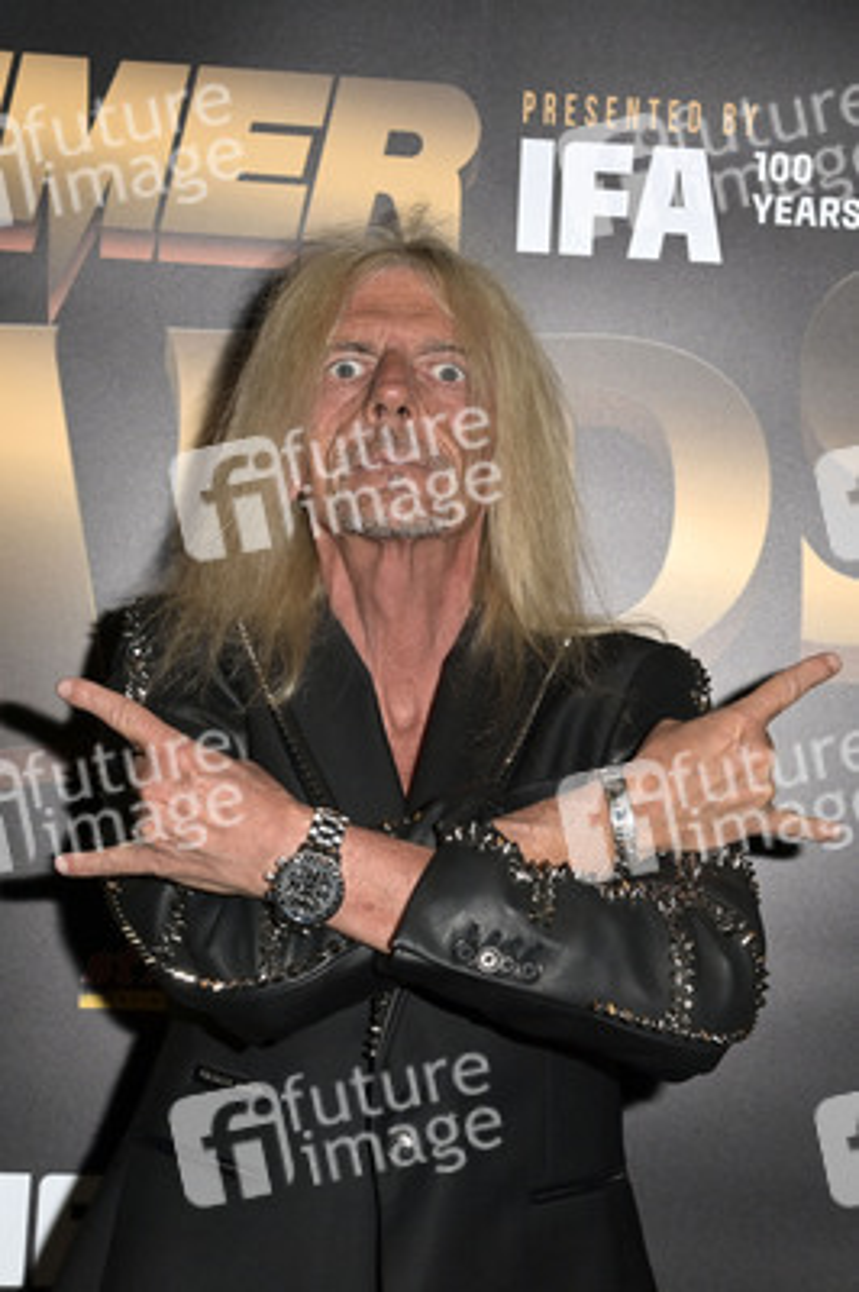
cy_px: 646
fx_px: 2079
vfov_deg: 34.5
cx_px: 430
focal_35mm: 58
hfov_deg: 23.3
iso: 640
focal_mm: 58
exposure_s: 1/200
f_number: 5
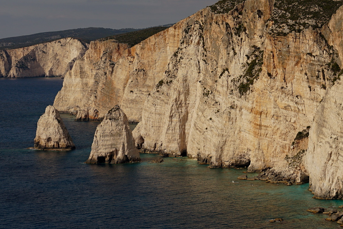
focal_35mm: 108
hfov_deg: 18.9
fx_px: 1029
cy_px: 44
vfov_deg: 12.6
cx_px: 161
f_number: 4
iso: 100
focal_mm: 52
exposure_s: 1/2500
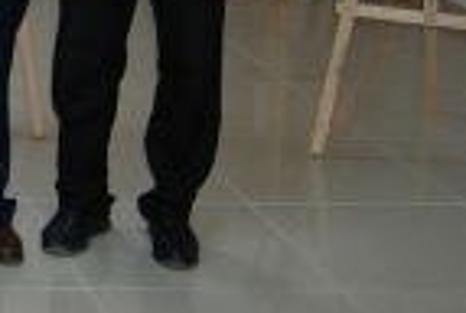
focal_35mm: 121
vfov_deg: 10.6
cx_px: -371
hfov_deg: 14.8
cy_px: -285
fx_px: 1570
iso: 400
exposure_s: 1/60
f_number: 4
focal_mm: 18
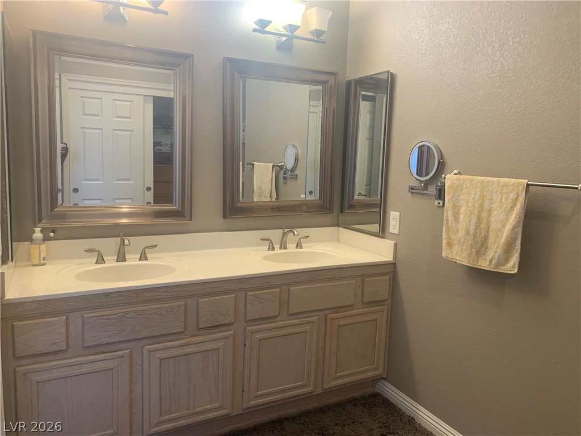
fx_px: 436
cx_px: 290
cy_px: 218
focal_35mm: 26
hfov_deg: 67.3
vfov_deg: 53.1
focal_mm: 4.25
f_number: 1.8
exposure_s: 1/60
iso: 100
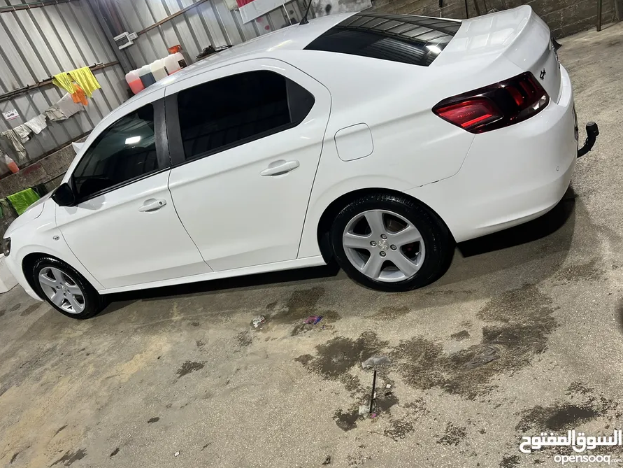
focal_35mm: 28
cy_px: 229
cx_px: 303
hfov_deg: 63.4
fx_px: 504
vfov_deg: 49.8
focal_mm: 5.7
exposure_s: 1/100
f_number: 1.5
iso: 100
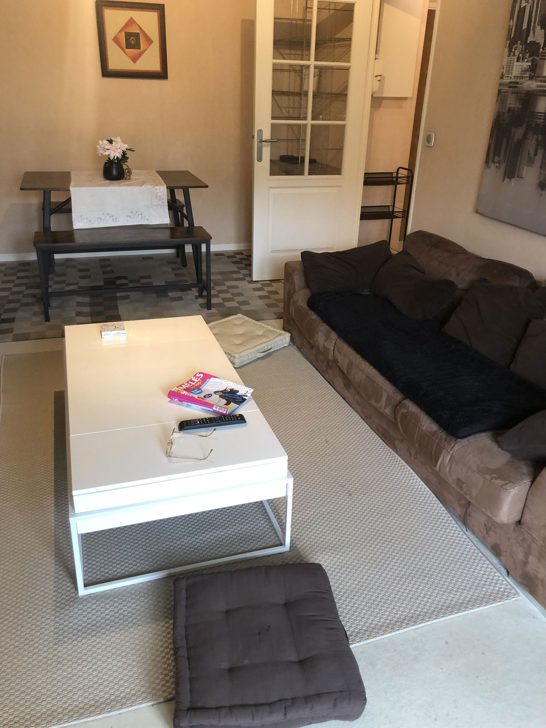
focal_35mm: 28
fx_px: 589
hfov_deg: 49.7
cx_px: 273
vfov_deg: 63.4
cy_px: 364
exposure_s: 1/20
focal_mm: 3.99
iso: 40
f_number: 1.8
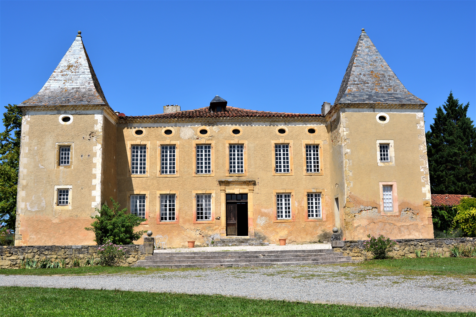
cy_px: 158
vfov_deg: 34.2
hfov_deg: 49.6
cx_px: 238
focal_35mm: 39
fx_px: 516
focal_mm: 26
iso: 100
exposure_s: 1/320
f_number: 9
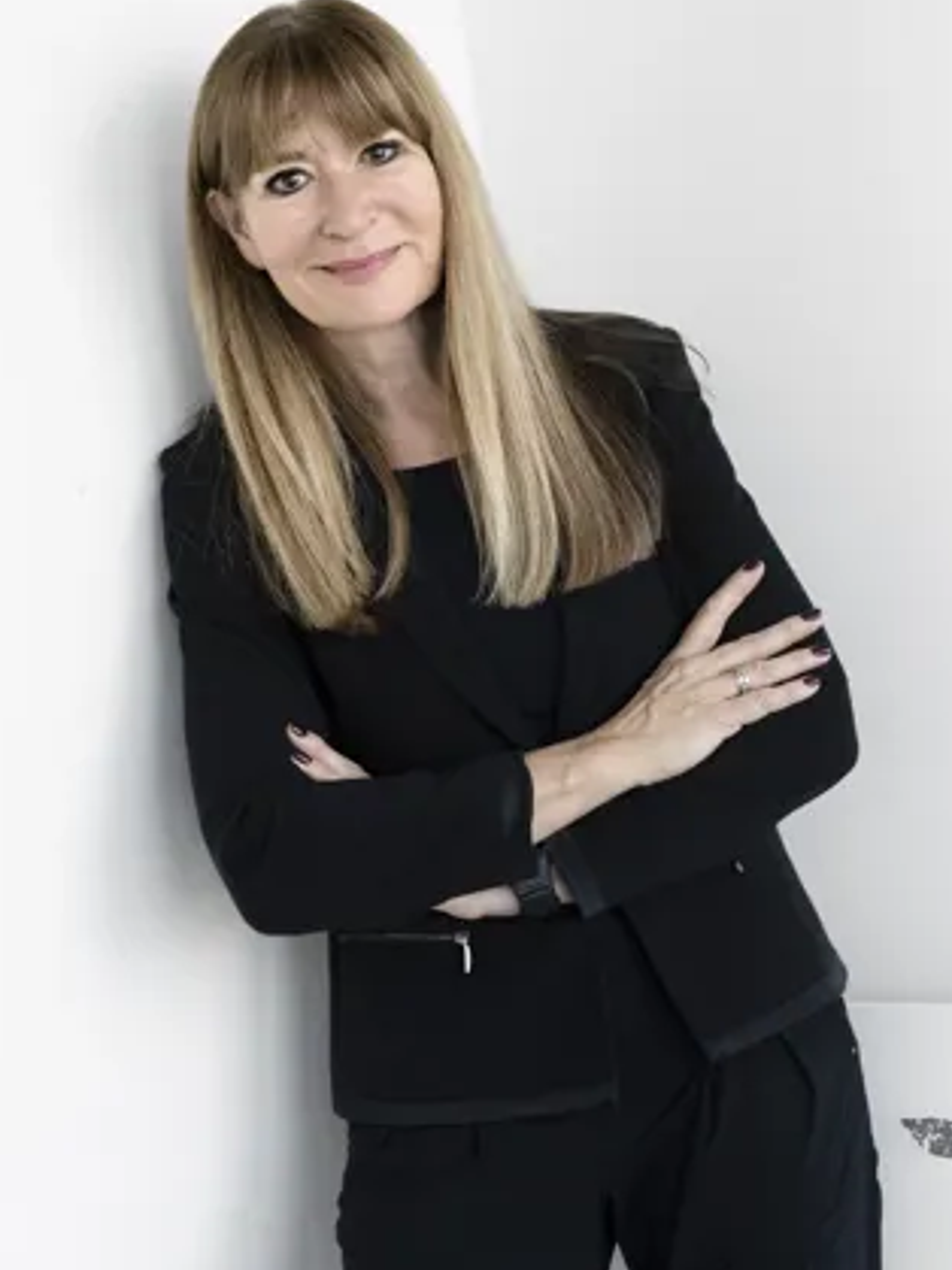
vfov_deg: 17.3
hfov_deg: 13.0
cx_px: 424
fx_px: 4182
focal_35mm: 114
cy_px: 536
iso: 640
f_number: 4.5
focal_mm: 85
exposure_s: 1/200
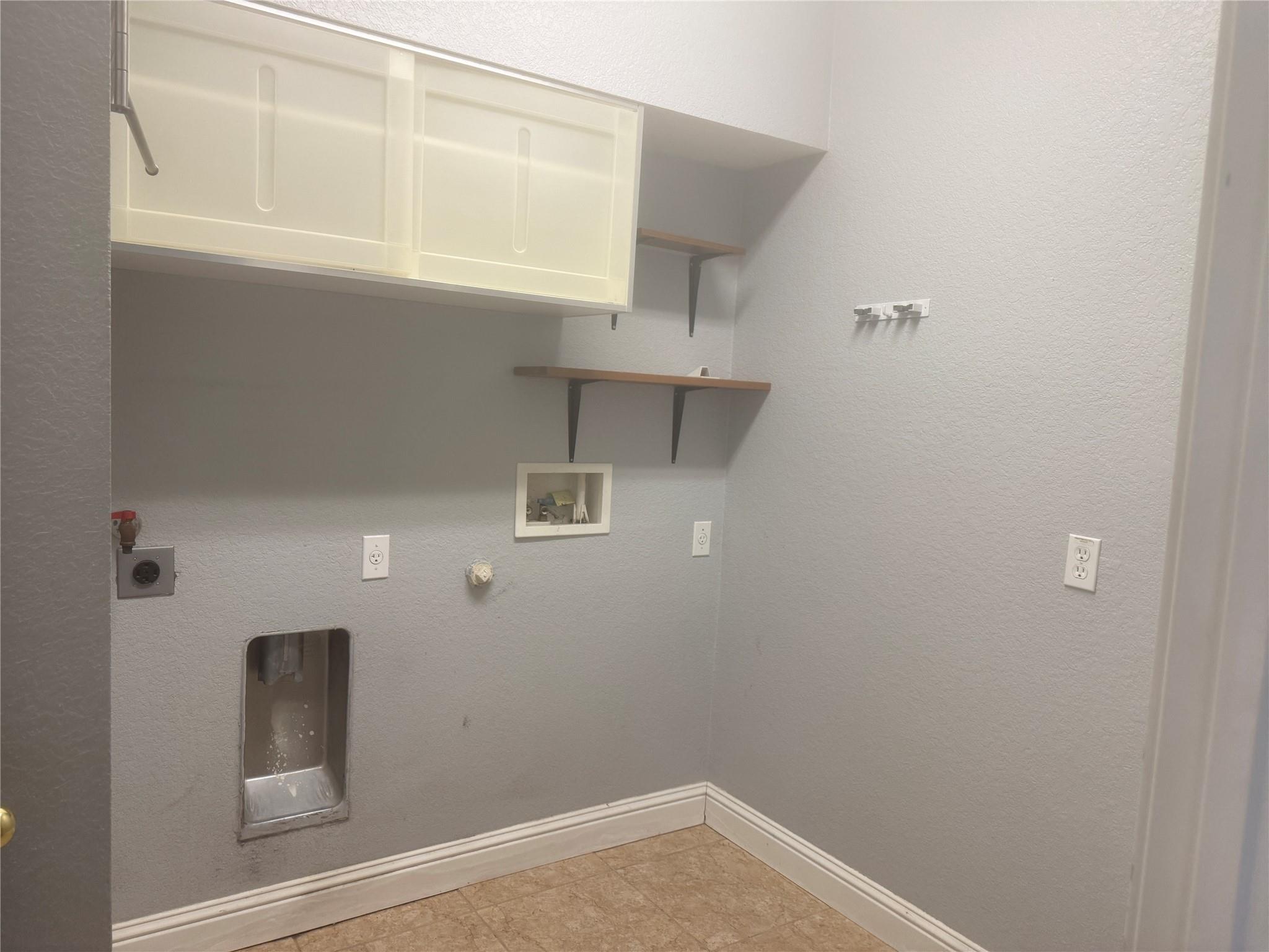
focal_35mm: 24
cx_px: 634
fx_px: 880
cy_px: 476
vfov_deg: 56.8
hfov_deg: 71.6
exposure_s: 1/120
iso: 200
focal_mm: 6.76
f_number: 1.78
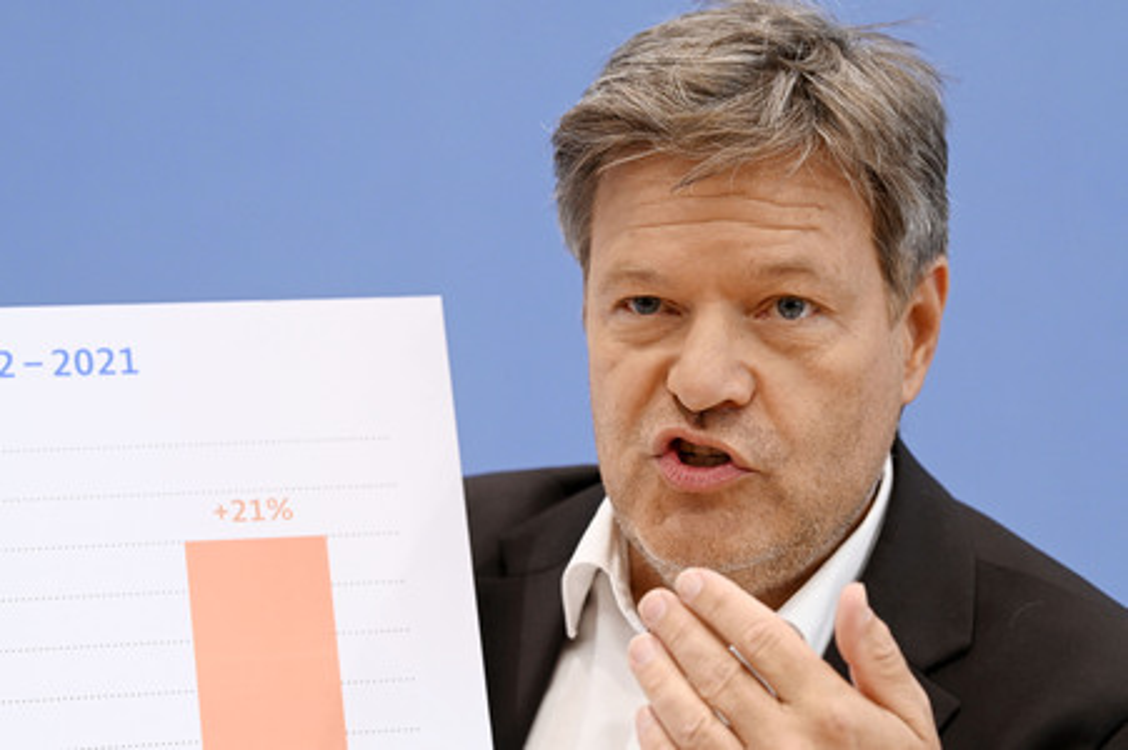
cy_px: 375
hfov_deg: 12.5
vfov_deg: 8.3
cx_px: 564
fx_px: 5166
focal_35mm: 165
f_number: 5.6
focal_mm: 165
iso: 3200
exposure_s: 1/500
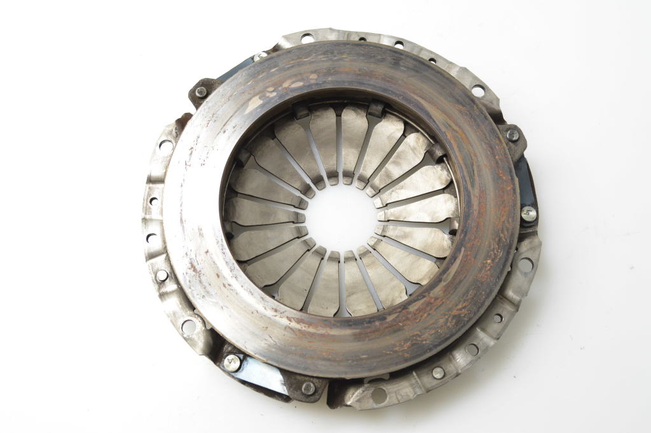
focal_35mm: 39
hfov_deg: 49.6
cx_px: 326
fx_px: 705
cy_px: 216
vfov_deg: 34.2
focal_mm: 26
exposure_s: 1/160
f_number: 6.3
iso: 2000
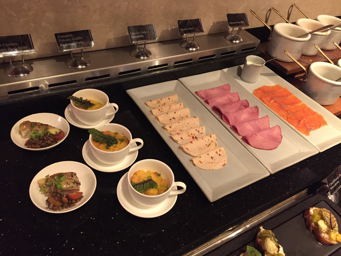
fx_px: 286
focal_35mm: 29
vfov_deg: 48.2
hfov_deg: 61.7
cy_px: 128
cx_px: 170
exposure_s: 1/17
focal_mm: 4.15
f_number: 2.2
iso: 320
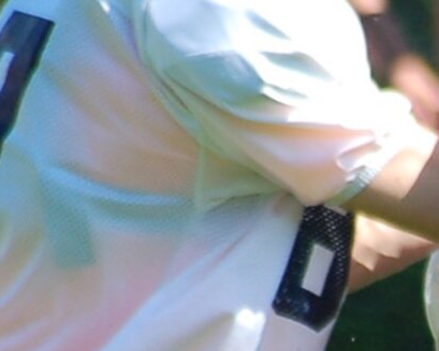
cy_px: 542
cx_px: 681
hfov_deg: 1.1
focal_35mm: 1816
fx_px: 23589
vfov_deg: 0.9
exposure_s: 1/800
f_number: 5.3
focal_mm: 240
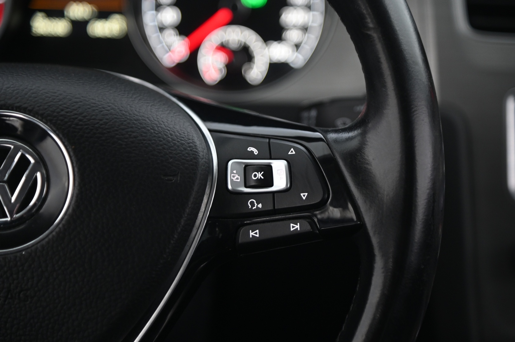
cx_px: 258
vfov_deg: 11.4
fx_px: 1715
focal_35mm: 120
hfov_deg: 17.1
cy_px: 171
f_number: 4
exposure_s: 1/15
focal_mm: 120
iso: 2000
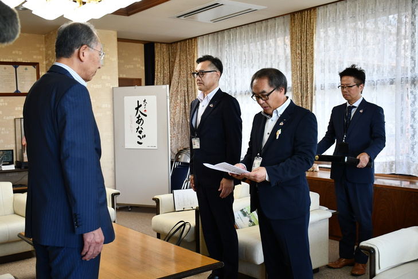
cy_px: 140
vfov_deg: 34.2
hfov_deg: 49.6
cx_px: 209
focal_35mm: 39
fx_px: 453
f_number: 3.8
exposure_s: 1/125
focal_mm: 26
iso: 800
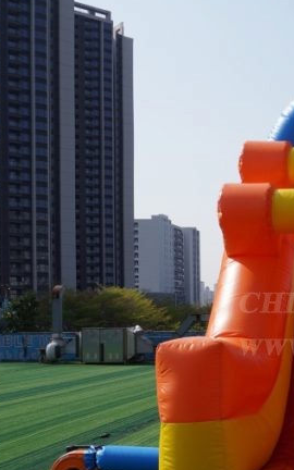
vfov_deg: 34.7
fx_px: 744
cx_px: 437
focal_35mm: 58
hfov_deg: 19.6
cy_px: 324
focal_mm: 16
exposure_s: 1/400
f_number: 7.1
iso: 100
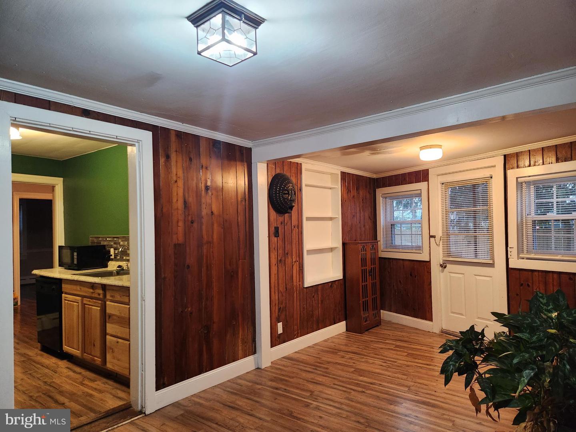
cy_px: 216
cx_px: 288
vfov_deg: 58.9
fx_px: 383
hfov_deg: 73.9
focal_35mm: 23
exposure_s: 1/120
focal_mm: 5.4
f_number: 1.8
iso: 500
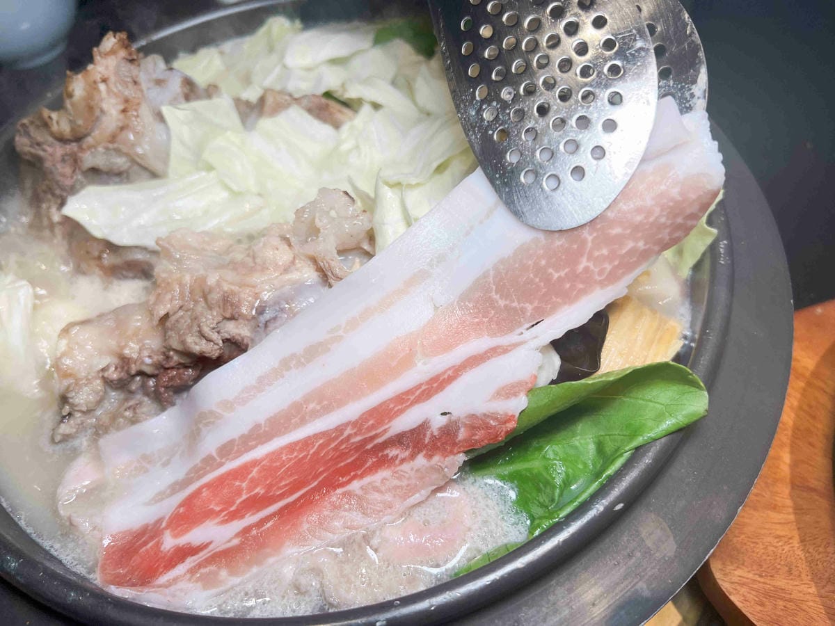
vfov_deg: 53.1
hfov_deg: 67.3
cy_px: 313
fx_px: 627
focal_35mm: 26
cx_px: 418
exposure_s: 1/136
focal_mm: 5.7
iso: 32
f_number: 1.5
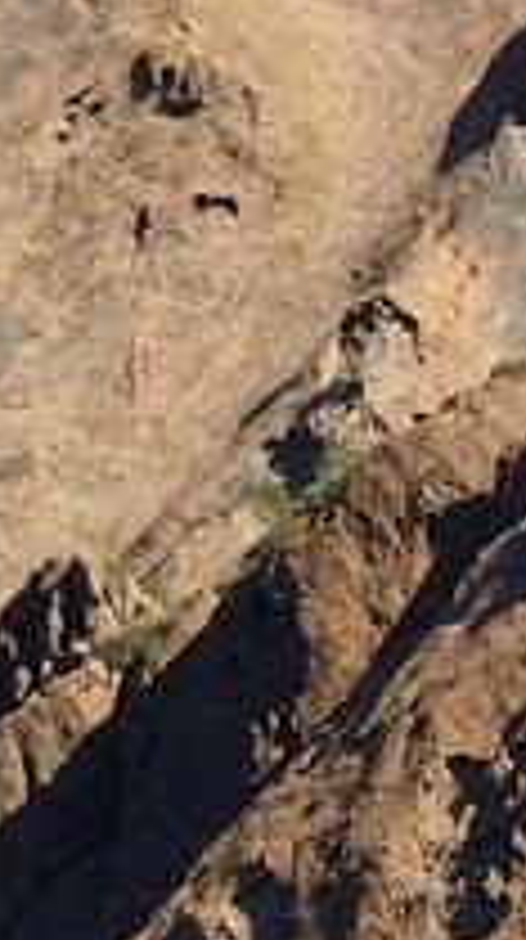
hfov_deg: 0.8
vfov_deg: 1.4
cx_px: -1394
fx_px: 37951
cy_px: 1849
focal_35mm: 1525
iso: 400
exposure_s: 1/640
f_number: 11
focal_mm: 190
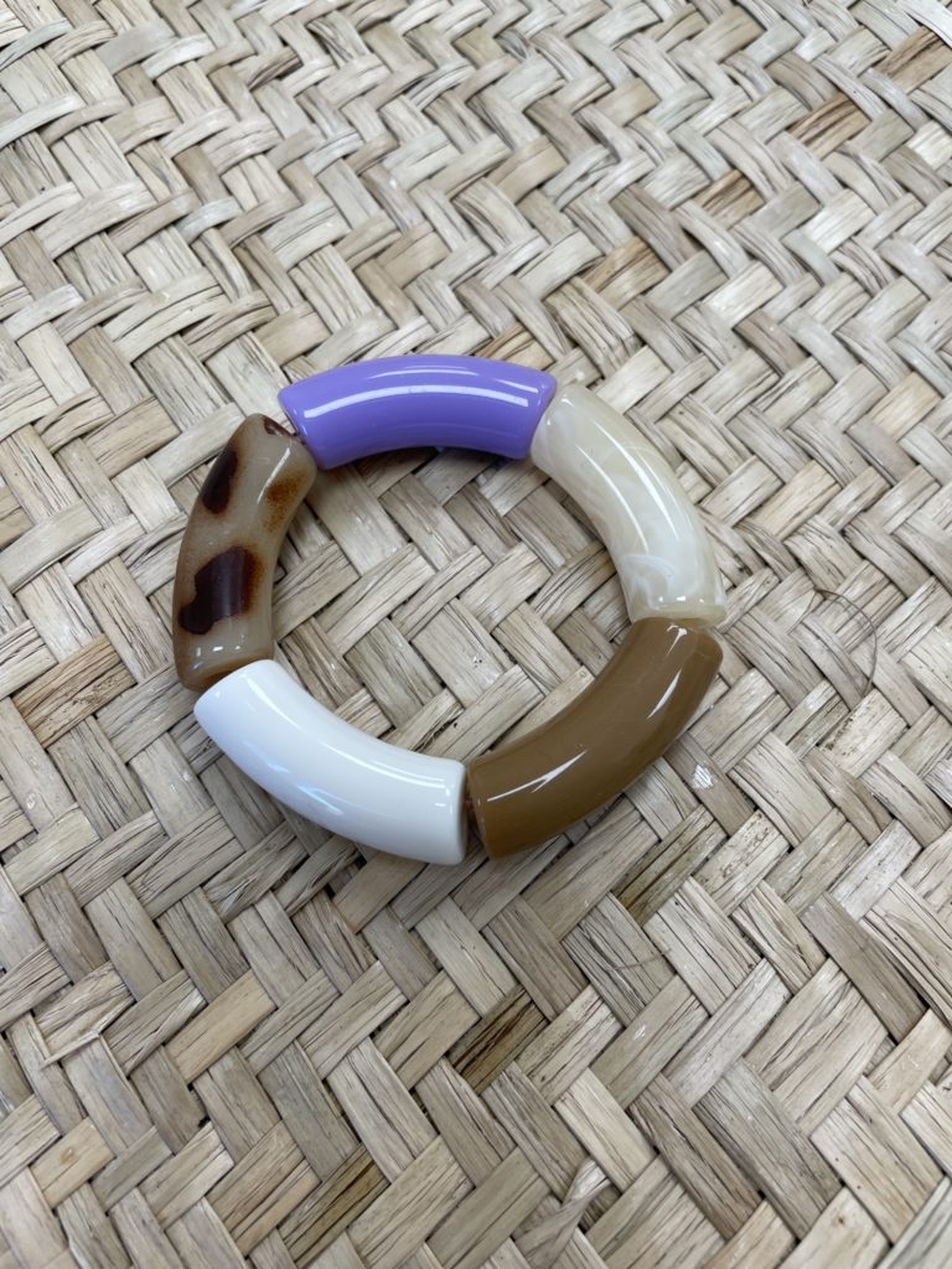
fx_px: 953
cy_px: 634
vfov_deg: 67.3
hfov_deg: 53.1
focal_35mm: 26
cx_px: 476
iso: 32
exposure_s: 1/100
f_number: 1.6
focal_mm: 4.2
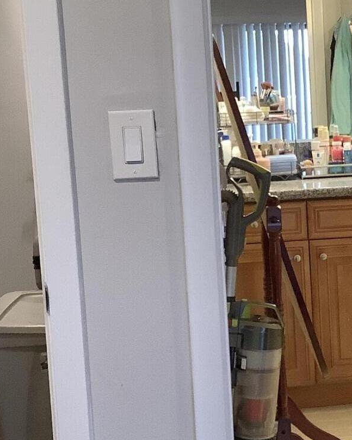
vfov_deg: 23.3
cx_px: 361
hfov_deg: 18.2
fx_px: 1068
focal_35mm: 82
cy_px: 243
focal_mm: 3.3
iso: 160
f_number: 2.4
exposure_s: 1/60
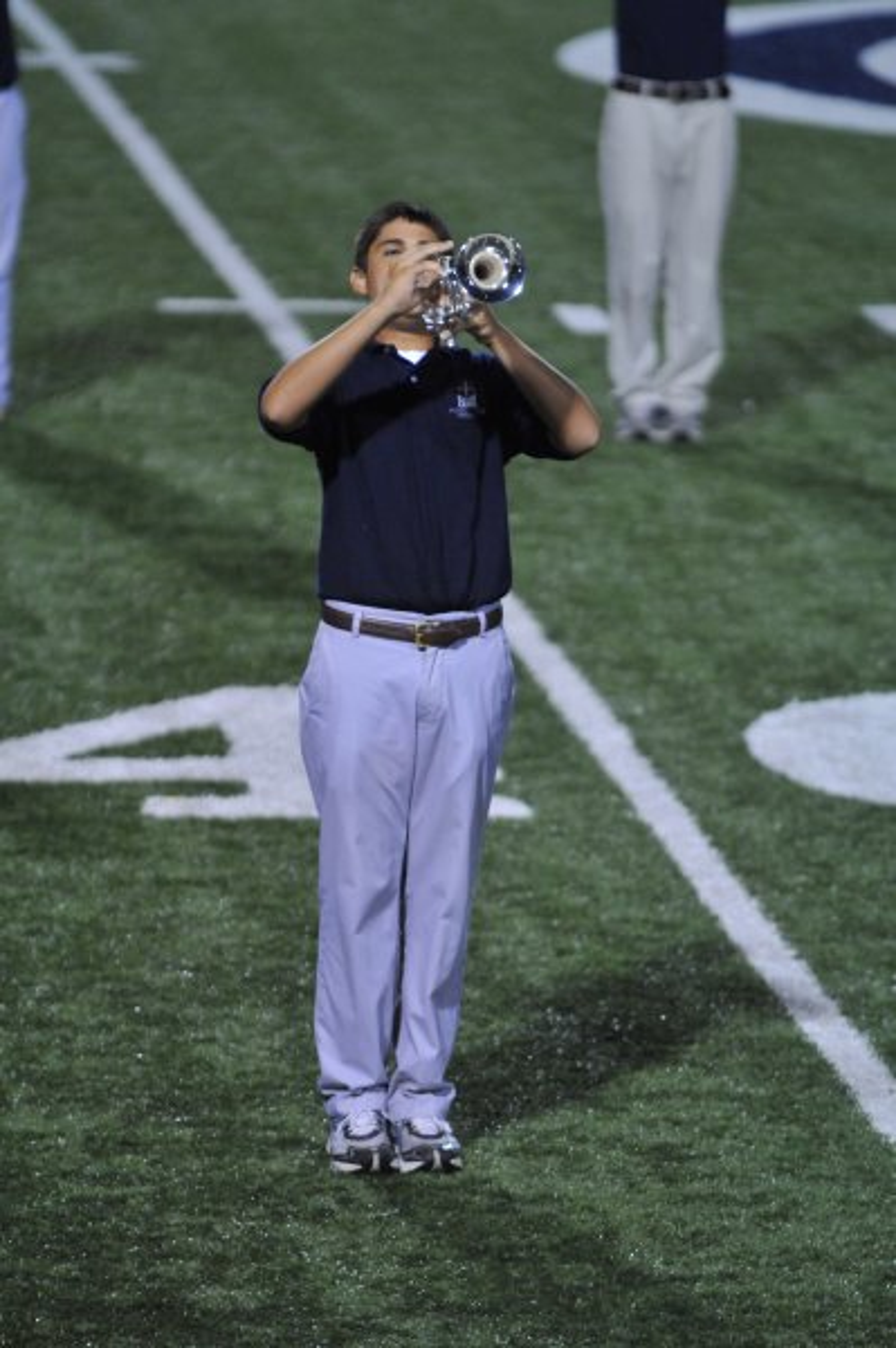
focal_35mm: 300
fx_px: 11219
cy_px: 674
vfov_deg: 6.9
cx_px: 448
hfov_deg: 4.6
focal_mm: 200
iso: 1600
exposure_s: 1/200
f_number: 2.8
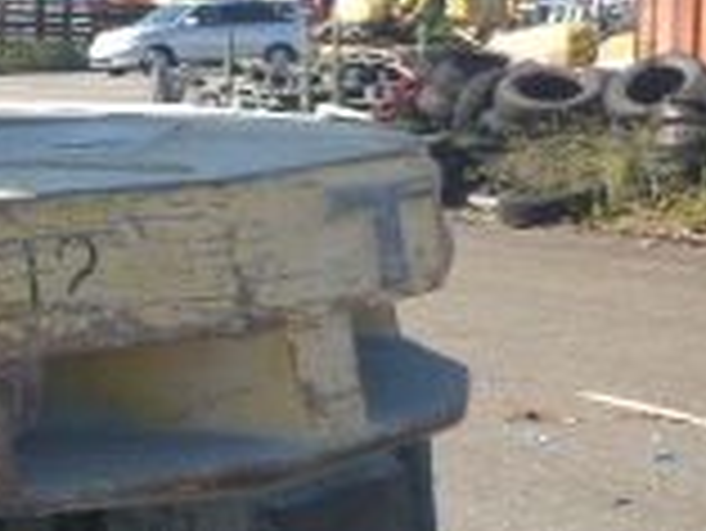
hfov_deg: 15.5
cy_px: 238
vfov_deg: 14.5
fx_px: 2082
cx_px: -684
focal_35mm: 102
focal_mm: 4.5
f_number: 3.9
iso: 100
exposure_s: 1/250
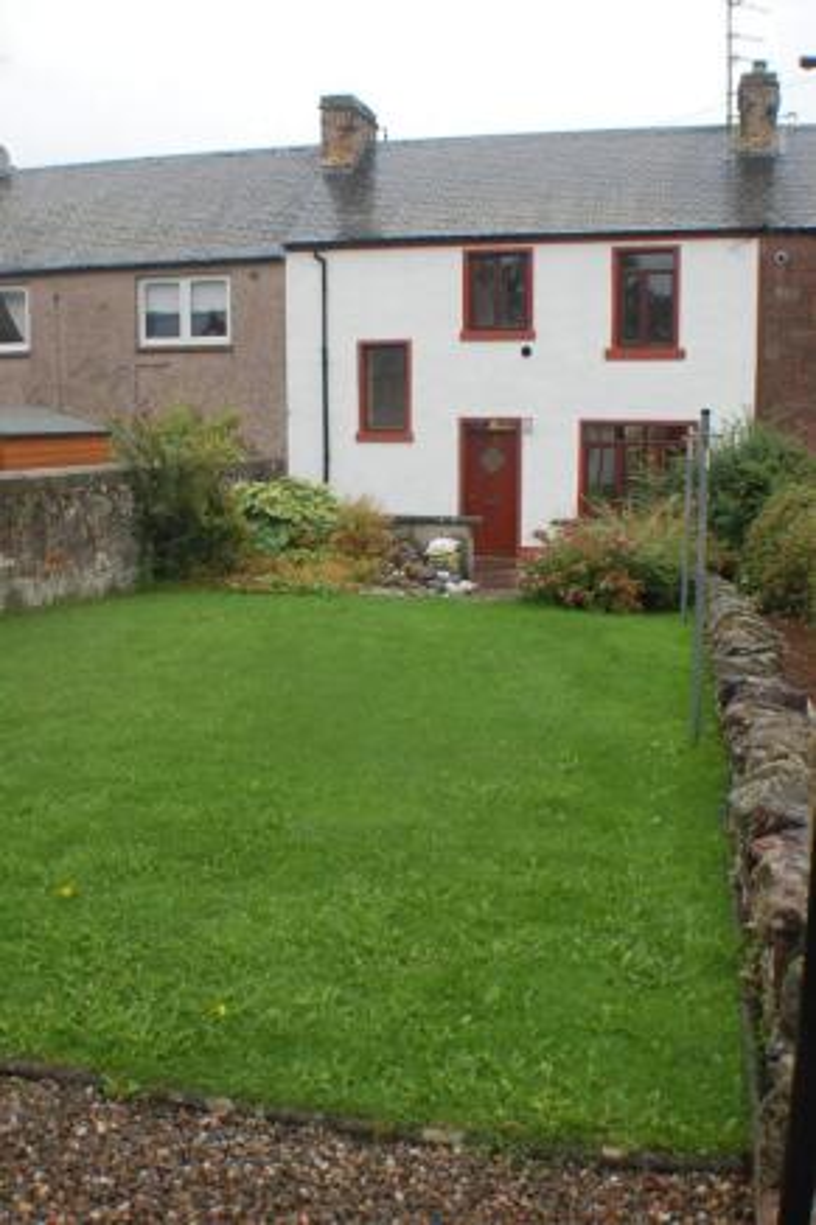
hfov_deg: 29.8
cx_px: 408
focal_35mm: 45
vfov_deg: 43.6
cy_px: 612
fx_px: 1531
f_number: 5.6
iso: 320
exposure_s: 1/125
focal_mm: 30
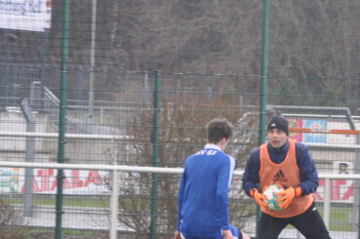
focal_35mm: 458
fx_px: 4574
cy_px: 178
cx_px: 382
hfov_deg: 4.5
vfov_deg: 3.0
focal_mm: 110
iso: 400
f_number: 4.5
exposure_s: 1/125
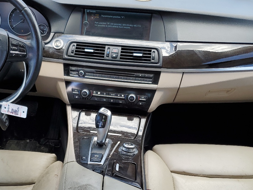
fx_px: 344
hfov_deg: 40.3
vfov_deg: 30.2
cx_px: 105
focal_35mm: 47
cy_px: 149
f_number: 1.5
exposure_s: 1/238
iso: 50
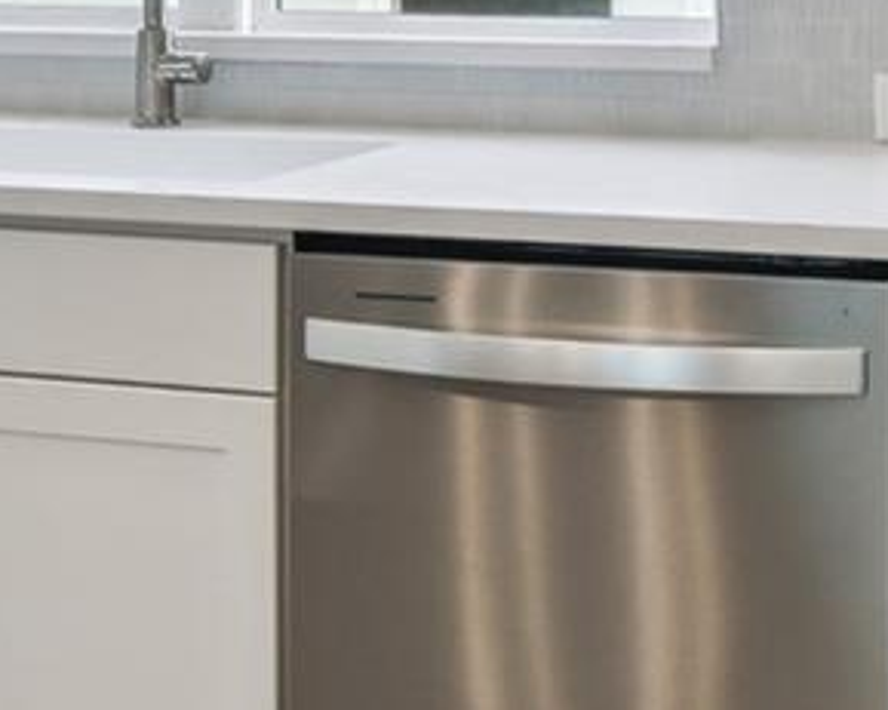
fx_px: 2049
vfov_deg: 19.0
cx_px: 676
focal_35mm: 78
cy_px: -25
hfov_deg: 24.2
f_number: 7.1
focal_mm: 10
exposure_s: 1/60
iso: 100
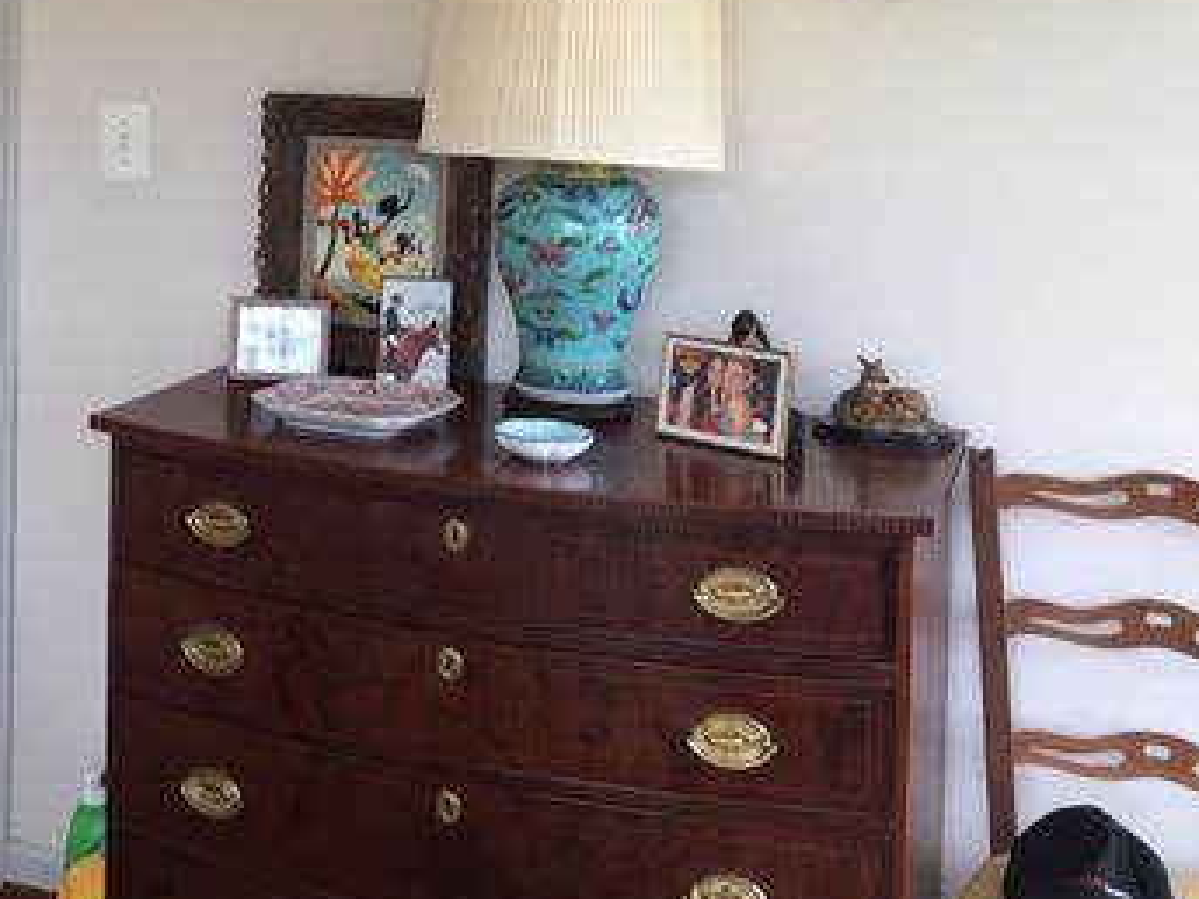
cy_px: 115
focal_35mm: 54
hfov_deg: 34.6
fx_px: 1870
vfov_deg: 26.3
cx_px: 272
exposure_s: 1/30
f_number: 2.2
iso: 50
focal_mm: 4.15
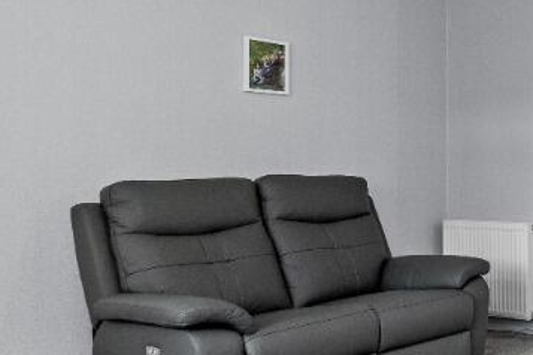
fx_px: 637
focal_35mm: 43
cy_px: 124
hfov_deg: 34.9
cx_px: 655
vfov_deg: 31.0
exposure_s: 1/8
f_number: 9
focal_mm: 10
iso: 320
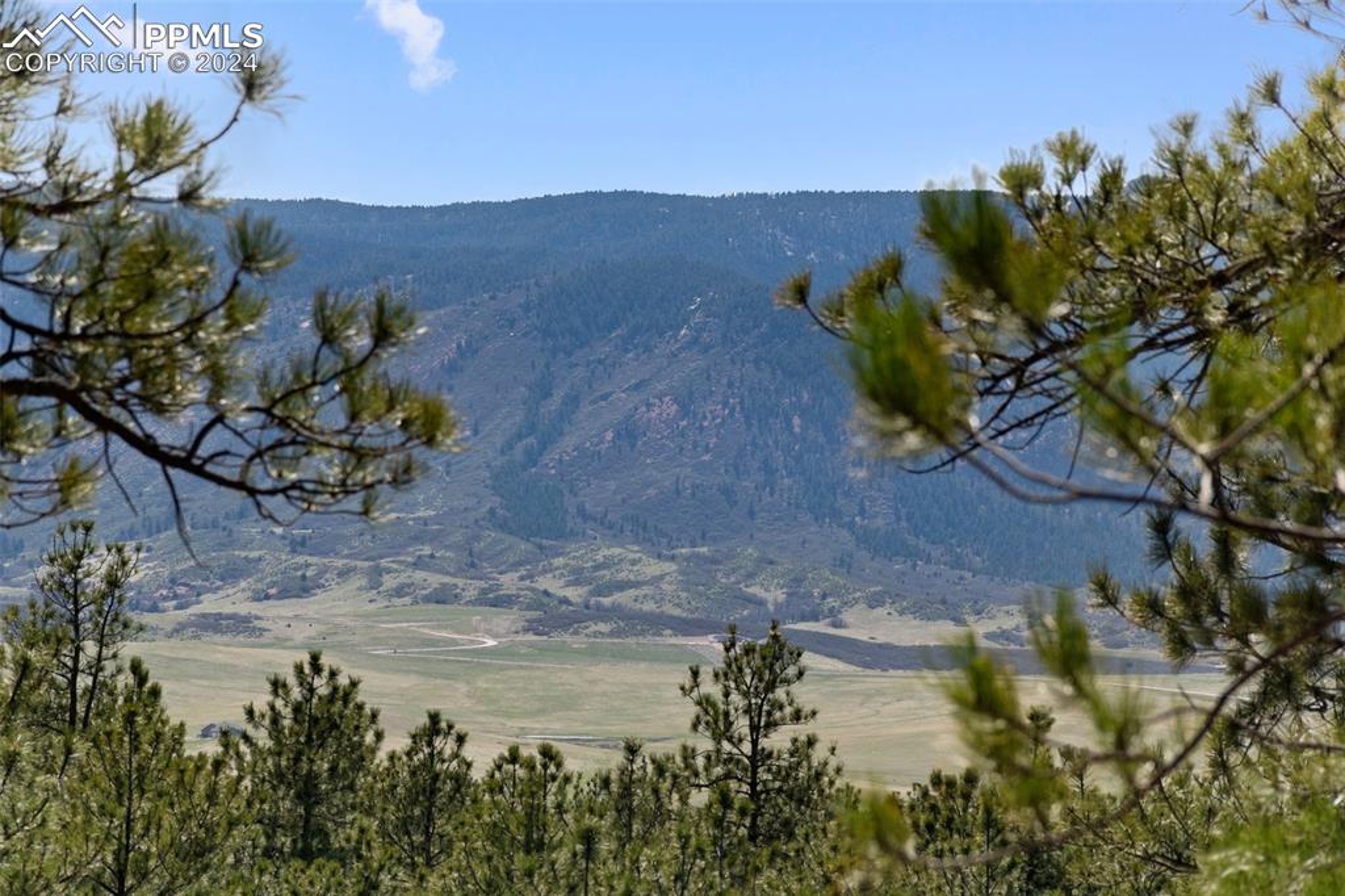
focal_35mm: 157
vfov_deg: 8.7
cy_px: 448
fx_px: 5863
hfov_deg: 13.1
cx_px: 672
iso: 400
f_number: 8
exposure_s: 1/400
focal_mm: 105
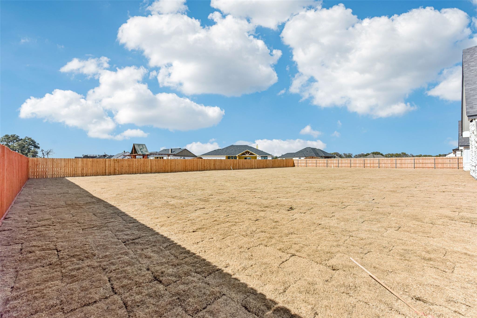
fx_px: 199
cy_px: 159
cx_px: 238
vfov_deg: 77.3
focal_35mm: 15
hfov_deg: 100.4
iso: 800
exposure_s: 1/3200
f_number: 8
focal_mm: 15
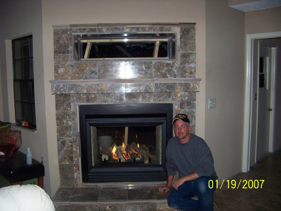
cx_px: 140
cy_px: 106
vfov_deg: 39.7
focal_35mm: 36
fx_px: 292
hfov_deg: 51.4
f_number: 2.8
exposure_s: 1/30
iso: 200
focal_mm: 5.85
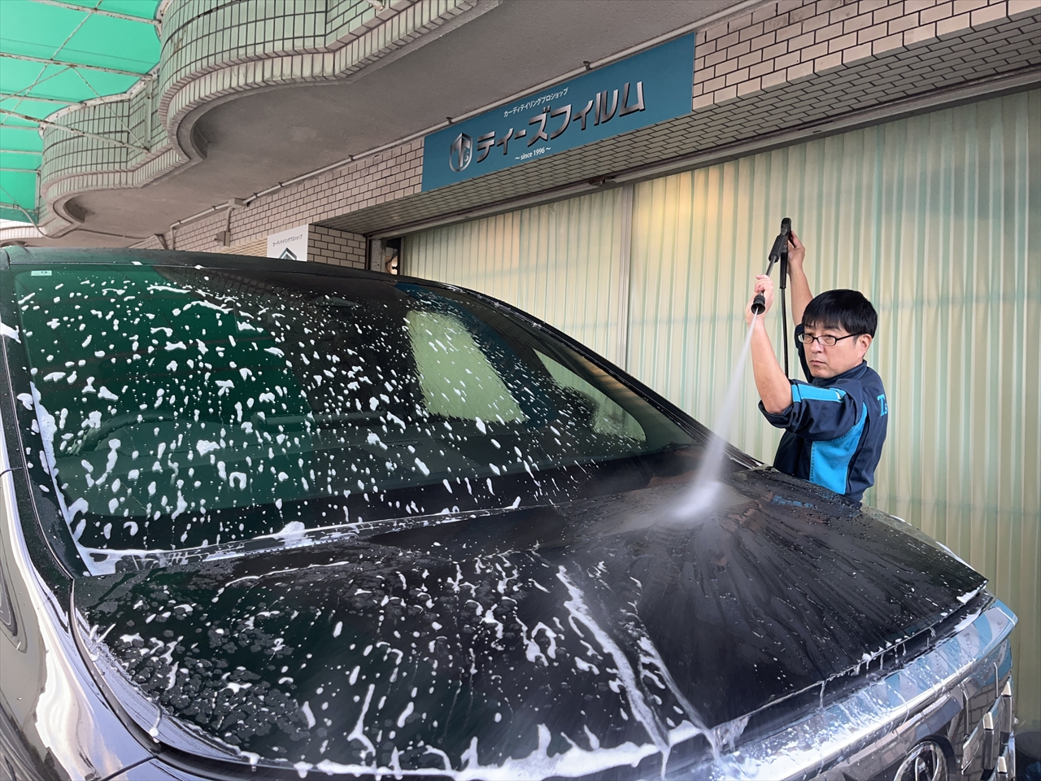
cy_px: 390
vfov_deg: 53.1
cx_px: 520
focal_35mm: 26
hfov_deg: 67.3
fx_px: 782
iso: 125
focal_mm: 5.1
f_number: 1.6
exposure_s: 1/120
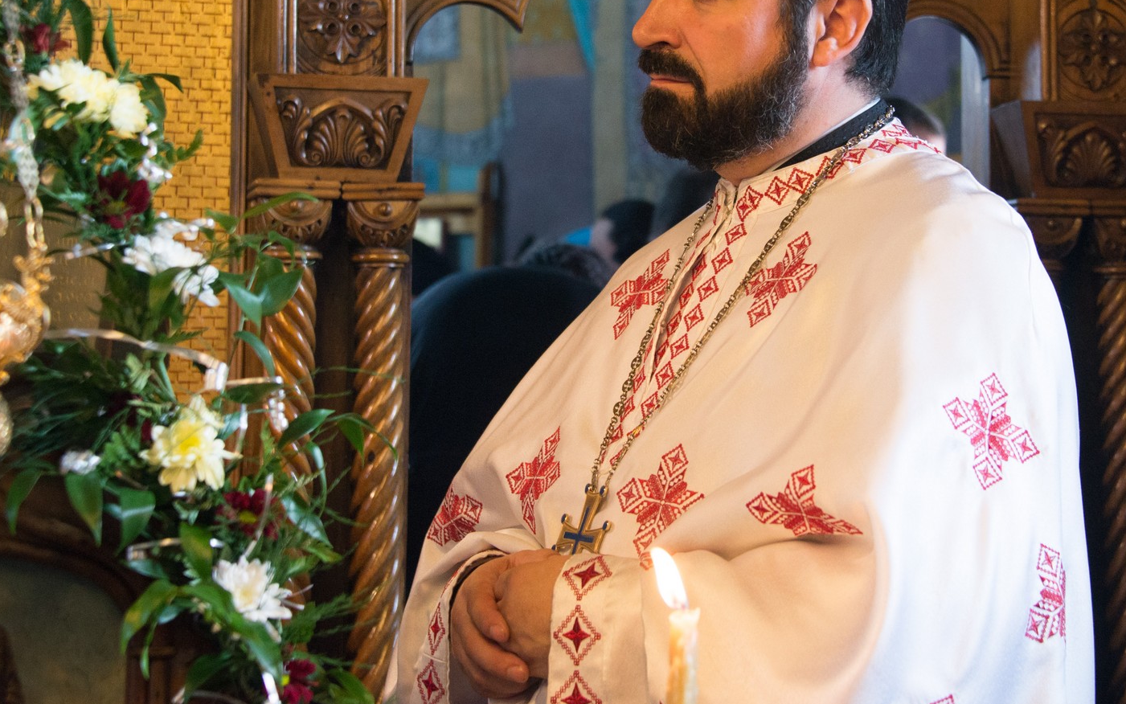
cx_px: 687
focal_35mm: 78
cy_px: 194
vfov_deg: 16.7
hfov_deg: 26.4
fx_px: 2394
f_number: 4.5
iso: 1250
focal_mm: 56
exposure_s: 1/50
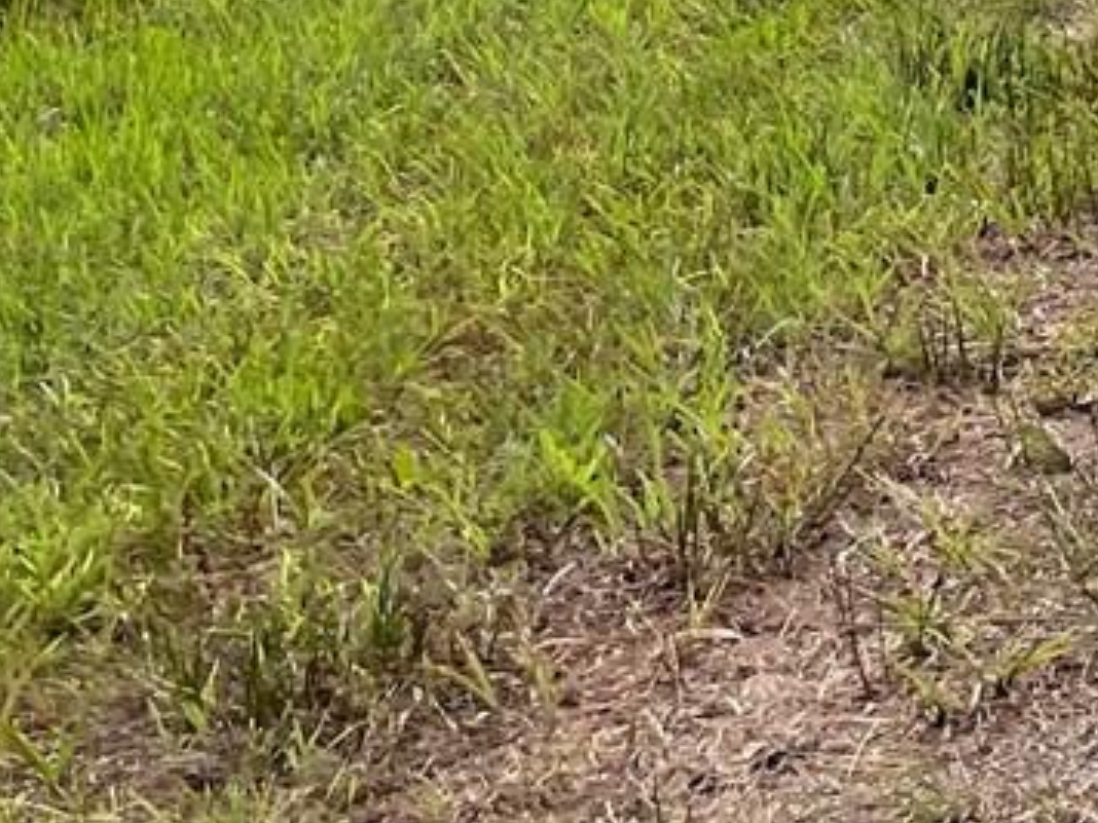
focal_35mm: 117
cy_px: -727
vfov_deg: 11.6
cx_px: 1959
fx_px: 3711
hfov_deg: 14.8
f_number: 1.6
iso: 50
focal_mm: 5.1
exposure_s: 1/935
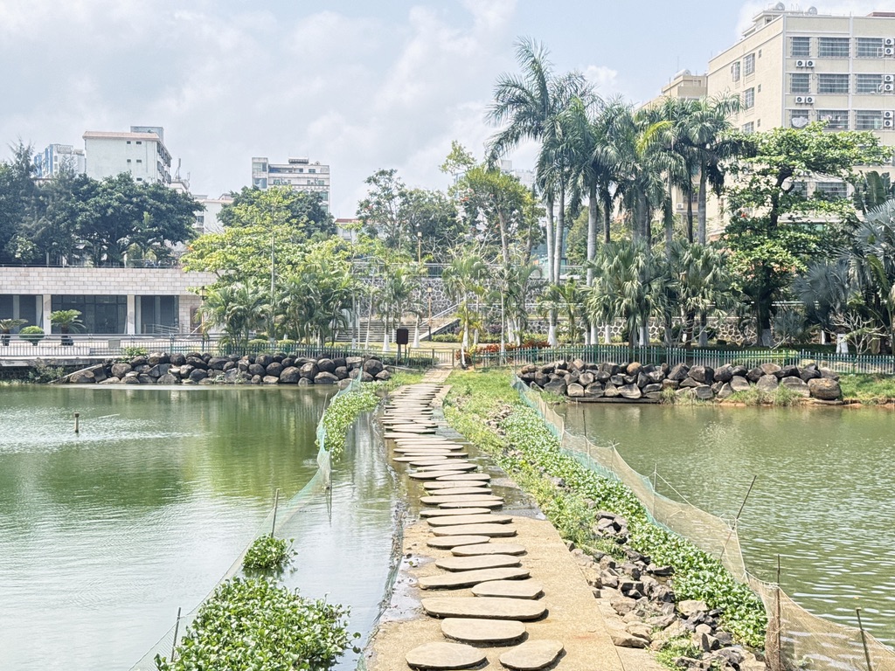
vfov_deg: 30.3
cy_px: 336
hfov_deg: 39.7
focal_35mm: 48
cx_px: 448
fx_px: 1241
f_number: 1.78
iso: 100
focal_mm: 6.76
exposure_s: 1/2342
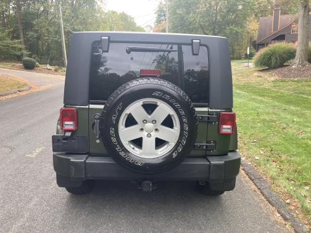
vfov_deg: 49.7
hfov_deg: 63.4
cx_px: 156
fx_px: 252
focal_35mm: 28
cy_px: 116
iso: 64
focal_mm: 3.99
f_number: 1.8
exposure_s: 1/121
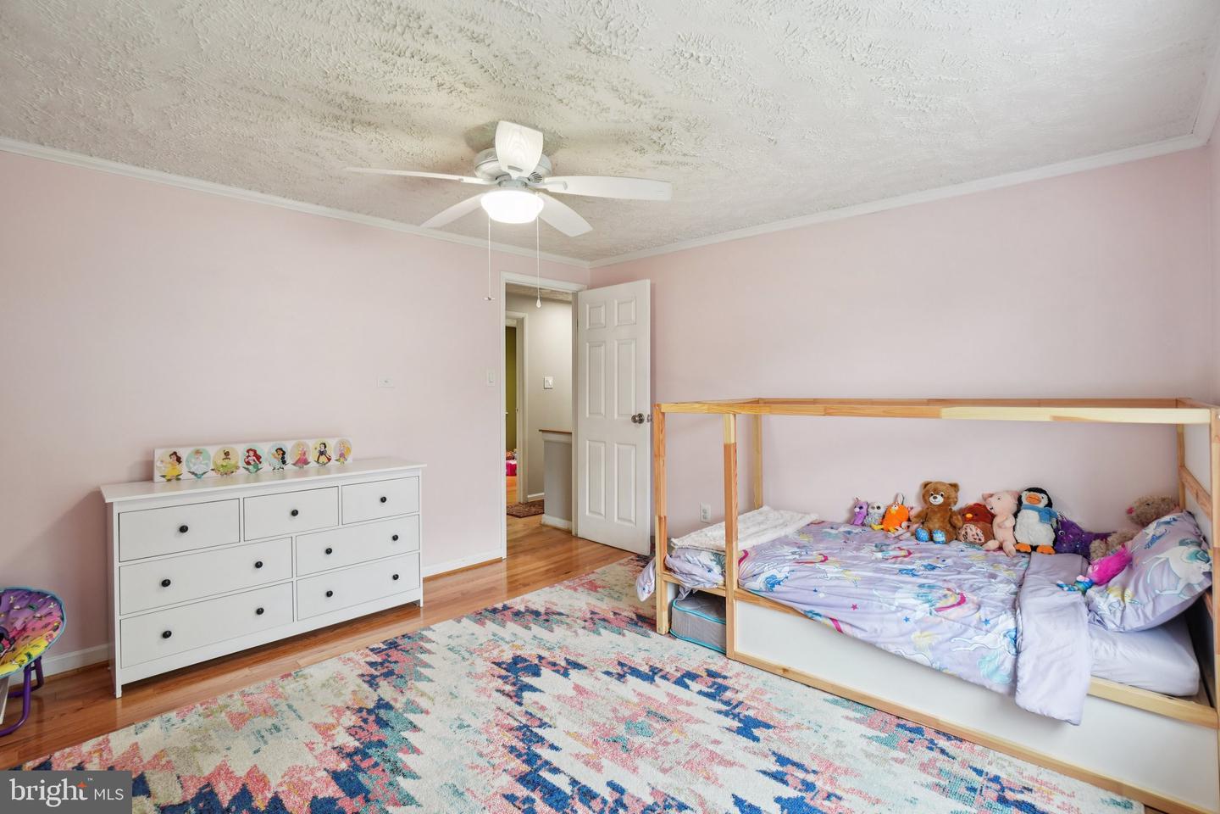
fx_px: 508
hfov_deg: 100.4
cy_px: 407
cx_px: 610
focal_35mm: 15
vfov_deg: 77.3
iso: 100
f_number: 7.1
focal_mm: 10
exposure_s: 1/5
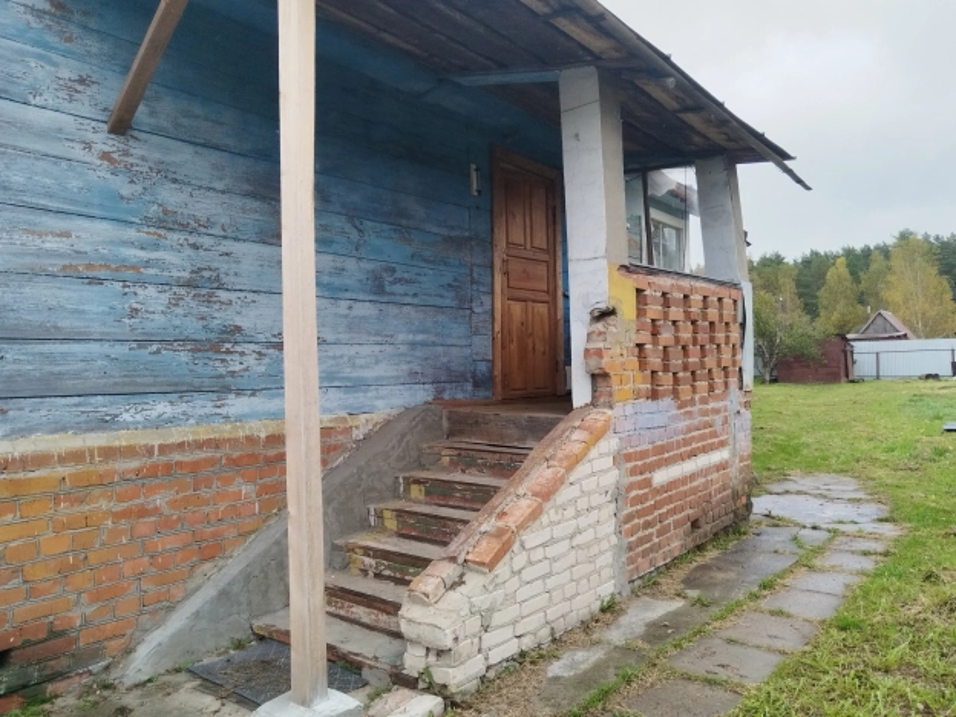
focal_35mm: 26
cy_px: 358
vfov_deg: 53.1
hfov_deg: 67.3
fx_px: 718
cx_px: 478
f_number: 1.9
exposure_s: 1/409
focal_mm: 4.95
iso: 100
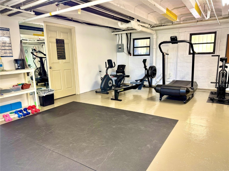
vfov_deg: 56.8
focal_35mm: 24
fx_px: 159
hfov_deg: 71.6
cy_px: 86
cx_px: 114
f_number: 1.78
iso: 200
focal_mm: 6.76
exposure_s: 1/60
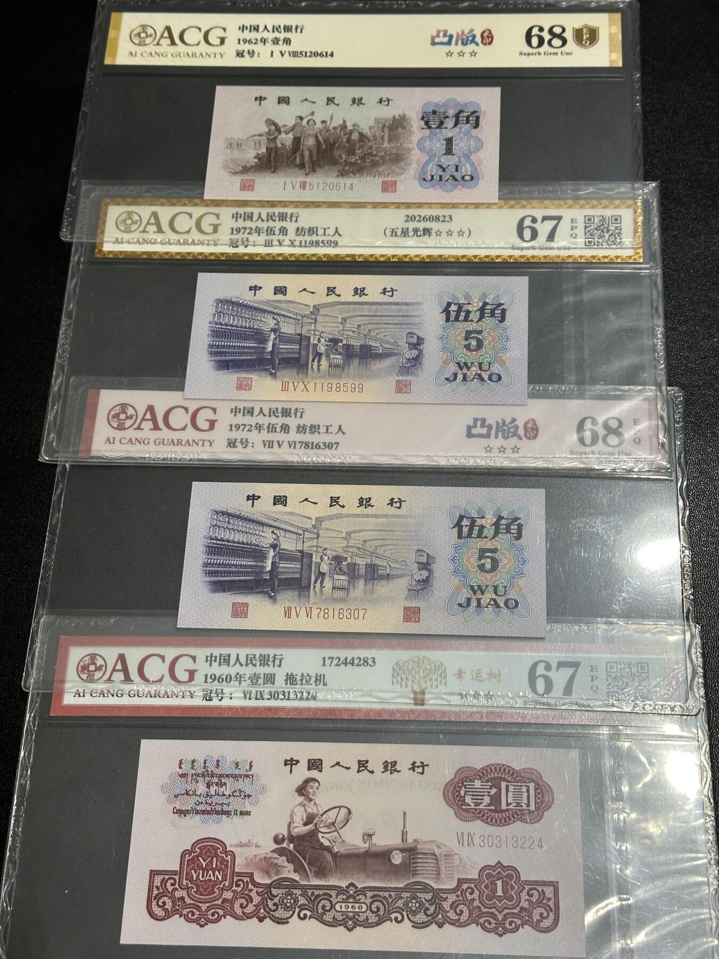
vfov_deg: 39.7
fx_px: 1329
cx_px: 360
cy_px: 480
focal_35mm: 48
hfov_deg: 30.3
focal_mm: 6.86
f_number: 1.78
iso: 64
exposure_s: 1/50
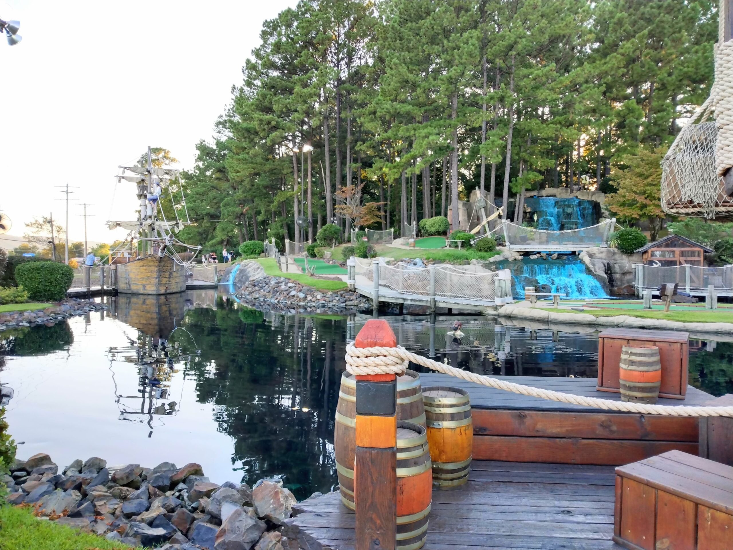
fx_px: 424
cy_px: 275
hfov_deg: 81.7
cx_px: 366
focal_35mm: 20
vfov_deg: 66.0
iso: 167
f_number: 2
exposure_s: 1/120
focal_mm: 3.54
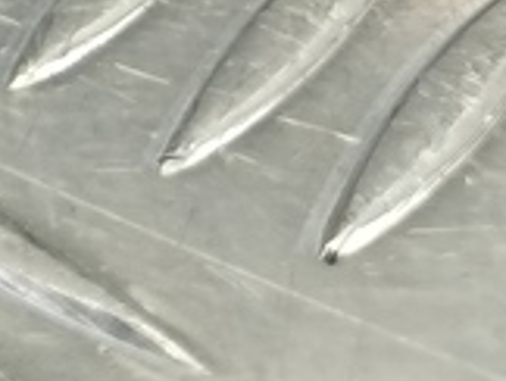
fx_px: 2123
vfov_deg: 8.4
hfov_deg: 10.5
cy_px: -812
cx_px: -906
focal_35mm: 145
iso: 153
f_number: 1.6
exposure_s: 1/50
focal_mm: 4.11
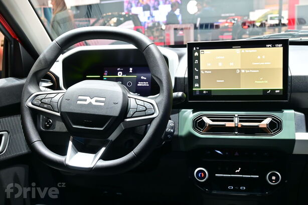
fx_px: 359
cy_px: 102
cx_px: 154
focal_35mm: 42
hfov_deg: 46.4
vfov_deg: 31.9
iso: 800
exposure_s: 1/30
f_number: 6.3
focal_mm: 28
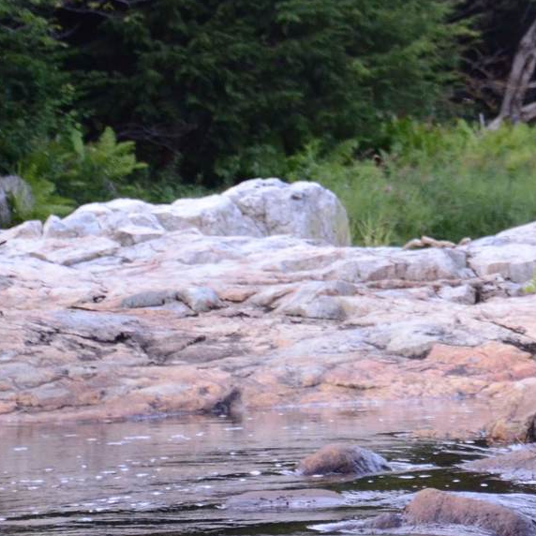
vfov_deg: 6.8
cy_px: 1
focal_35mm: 258
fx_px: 4520
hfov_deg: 6.8
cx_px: 593
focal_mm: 58
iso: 1600
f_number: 5
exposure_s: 1/200
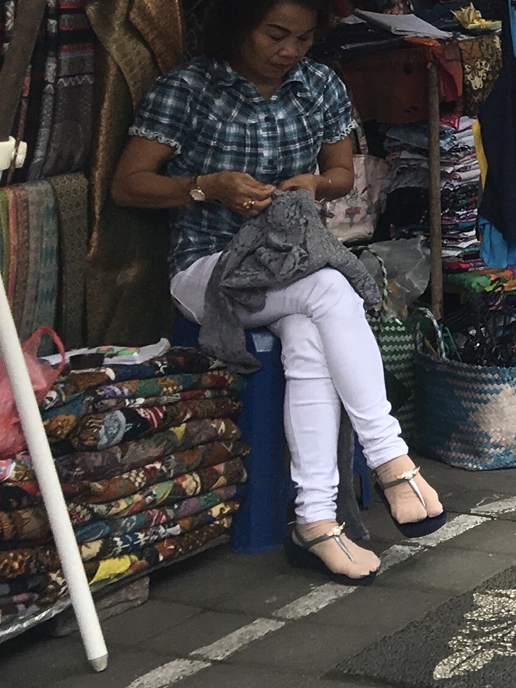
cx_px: 1093
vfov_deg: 18.6
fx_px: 2048
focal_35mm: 103
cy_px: 4
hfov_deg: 12.4
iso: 25
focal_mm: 4.15
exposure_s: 1/183
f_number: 2.2
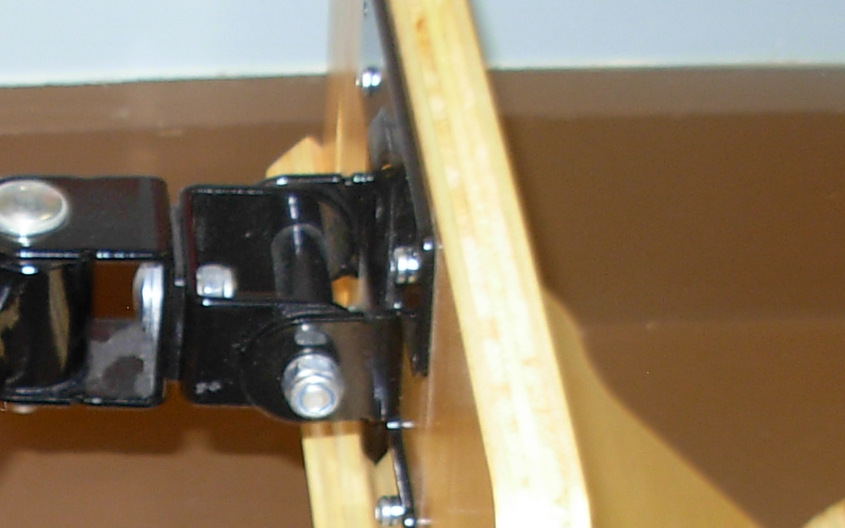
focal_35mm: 122
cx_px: 128
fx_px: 2810
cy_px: 684
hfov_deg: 16.9
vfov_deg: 10.5
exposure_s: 1/22.6
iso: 79
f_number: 2.9
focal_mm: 6.3
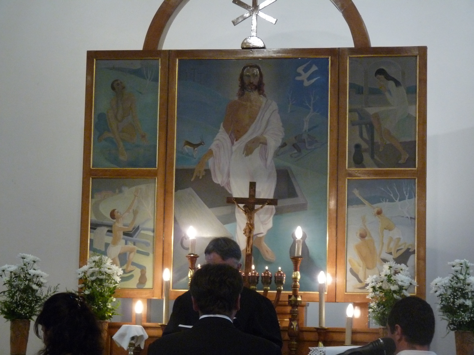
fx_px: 1383
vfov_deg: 14.6
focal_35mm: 101
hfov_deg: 19.4
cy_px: 178
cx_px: 237
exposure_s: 1/80
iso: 640
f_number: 3.6
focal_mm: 18
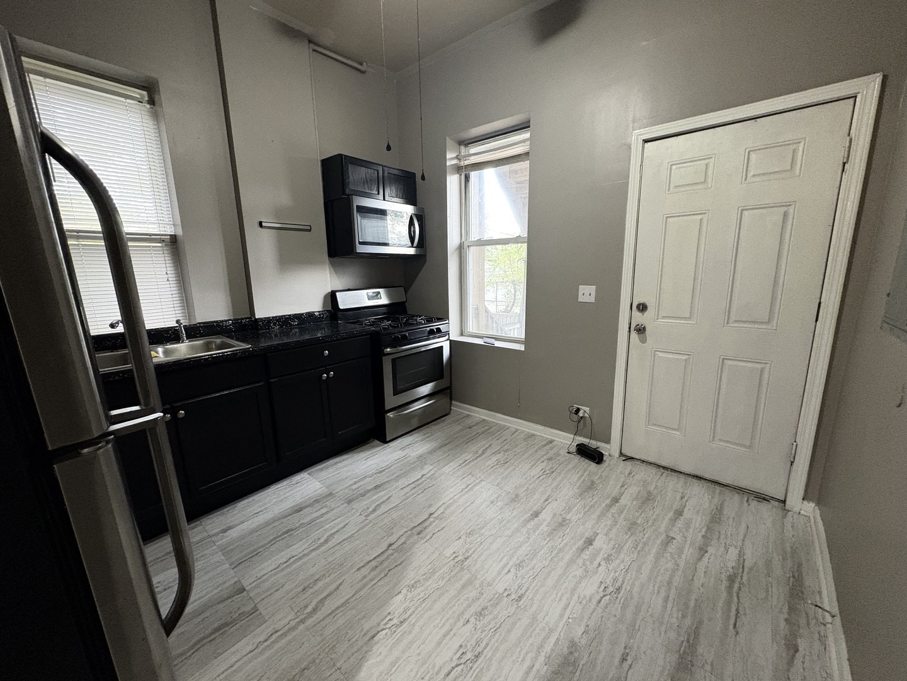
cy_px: 340
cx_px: 454
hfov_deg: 102.1
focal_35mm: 14
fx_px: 367
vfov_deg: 85.7
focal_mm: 2.22
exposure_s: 1/60
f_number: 2.2
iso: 640
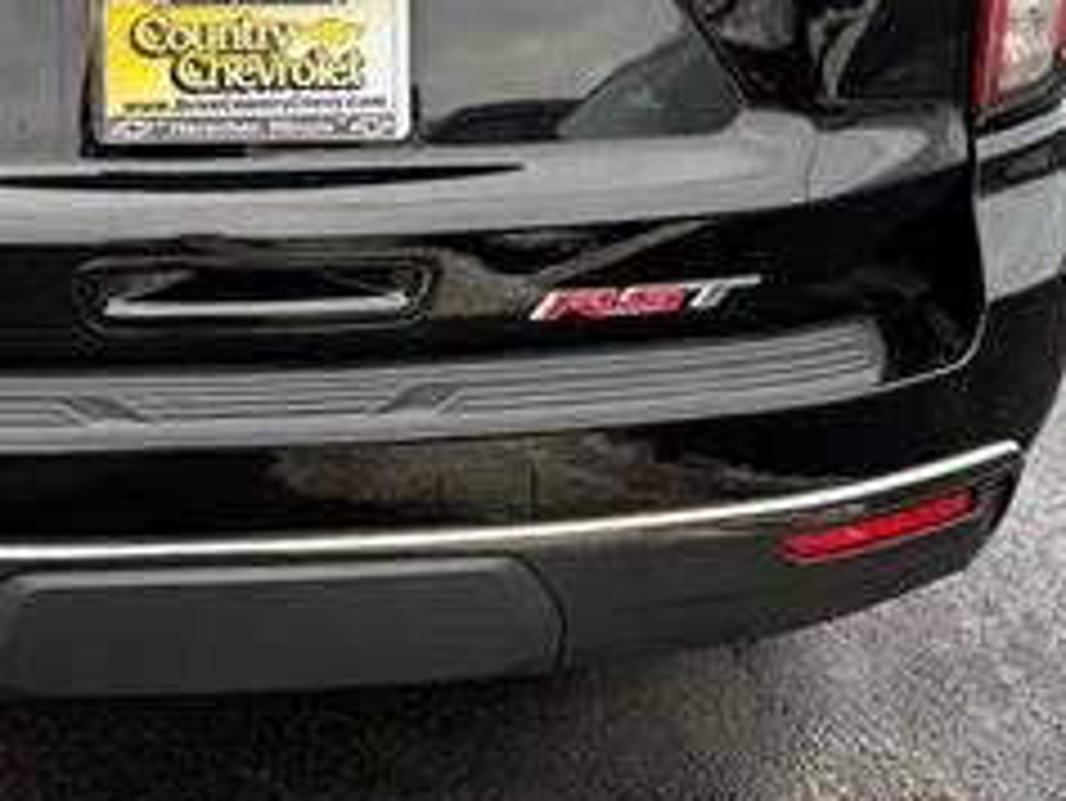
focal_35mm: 51
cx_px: 234
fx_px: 1571
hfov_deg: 36.4
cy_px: -18
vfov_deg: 26.9
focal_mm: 6.76
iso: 100
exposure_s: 1/494
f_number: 1.78
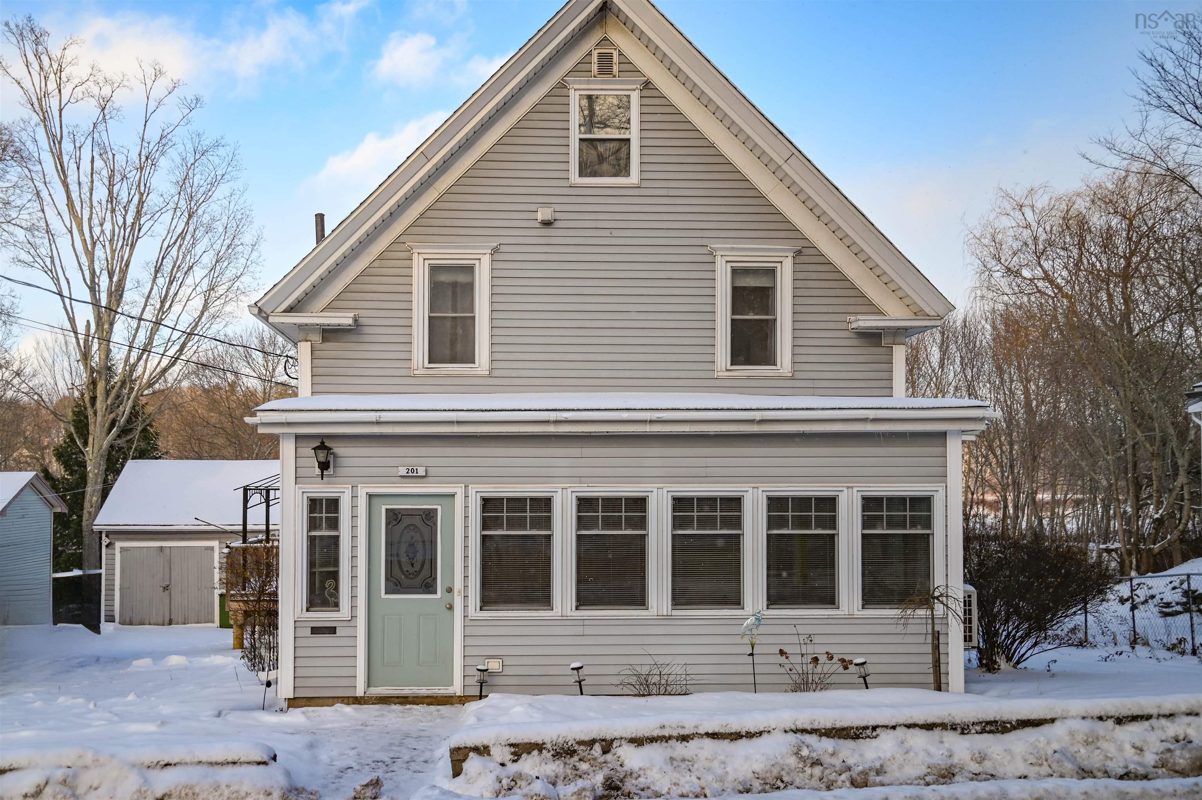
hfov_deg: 55.8
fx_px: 1134
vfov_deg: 38.8
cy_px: 400
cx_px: 601
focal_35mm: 34
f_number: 6.3
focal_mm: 34
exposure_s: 1/320
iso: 100
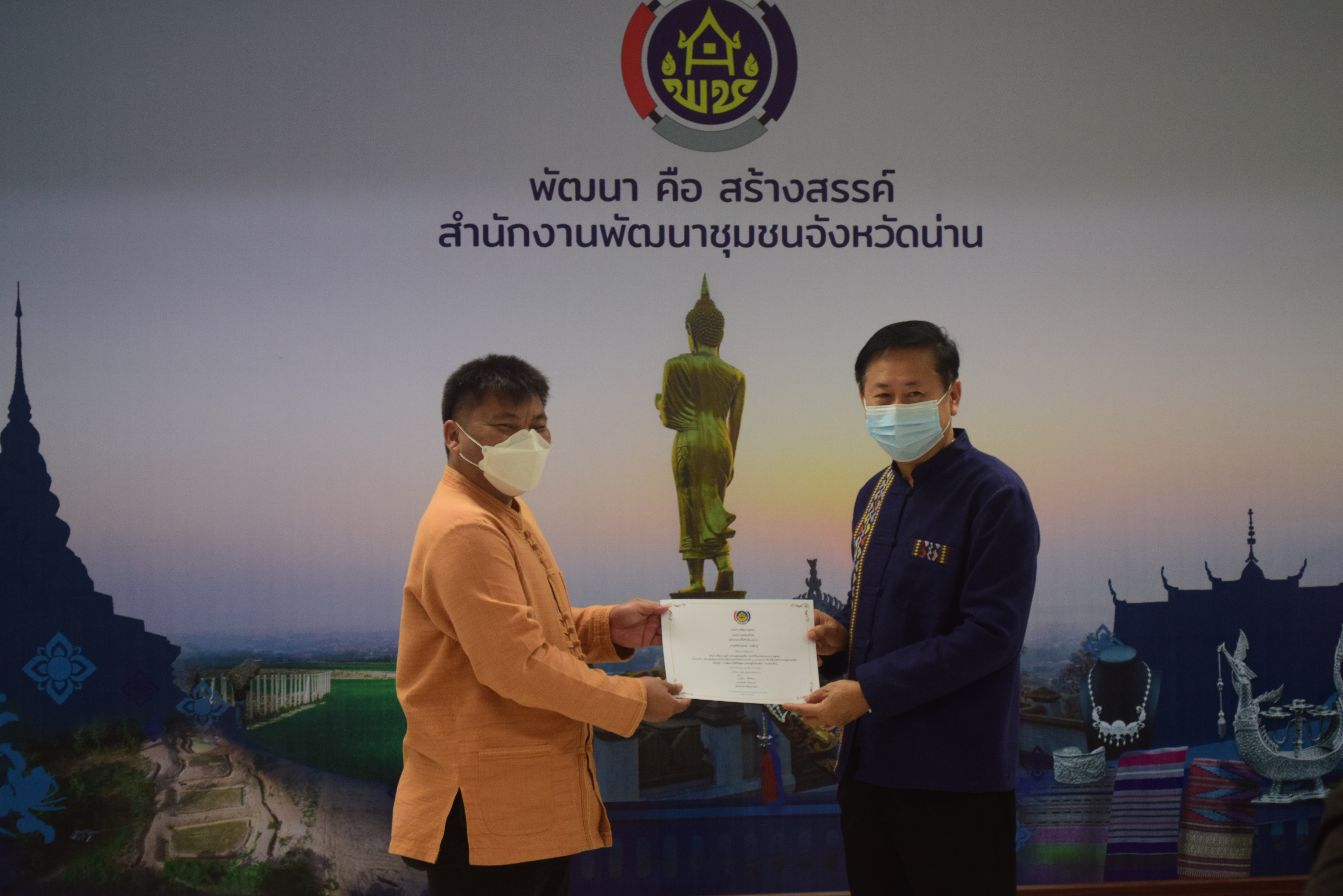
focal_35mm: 78
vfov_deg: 17.5
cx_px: 672
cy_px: 448
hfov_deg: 26.0
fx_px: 2910
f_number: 5.6
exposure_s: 1/60
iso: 1000
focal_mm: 52
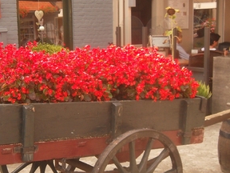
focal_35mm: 73
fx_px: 485
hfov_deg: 26.5
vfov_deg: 20.1
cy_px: 101
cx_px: 78
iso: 80
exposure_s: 1/250
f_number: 3.5
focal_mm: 6.3
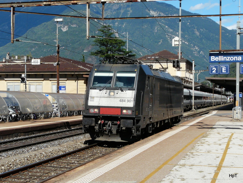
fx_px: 316
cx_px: 122
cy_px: 92
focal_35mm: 45
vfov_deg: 32.2
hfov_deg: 42.0
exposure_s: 1/400
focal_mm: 7.4
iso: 100
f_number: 6.3
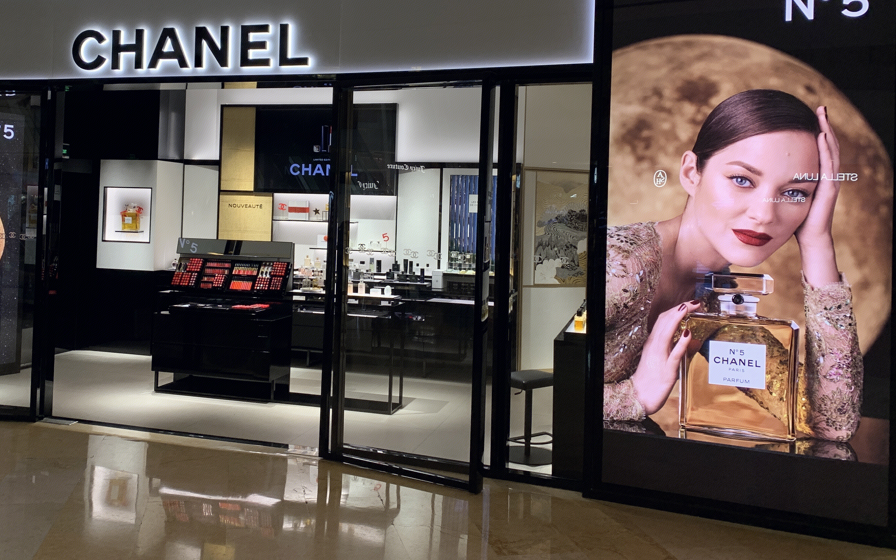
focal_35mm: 34
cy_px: 200
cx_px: 379
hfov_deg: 56.4
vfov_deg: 37.0
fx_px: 830
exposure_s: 1/122
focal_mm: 4.25
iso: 32
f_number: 1.8
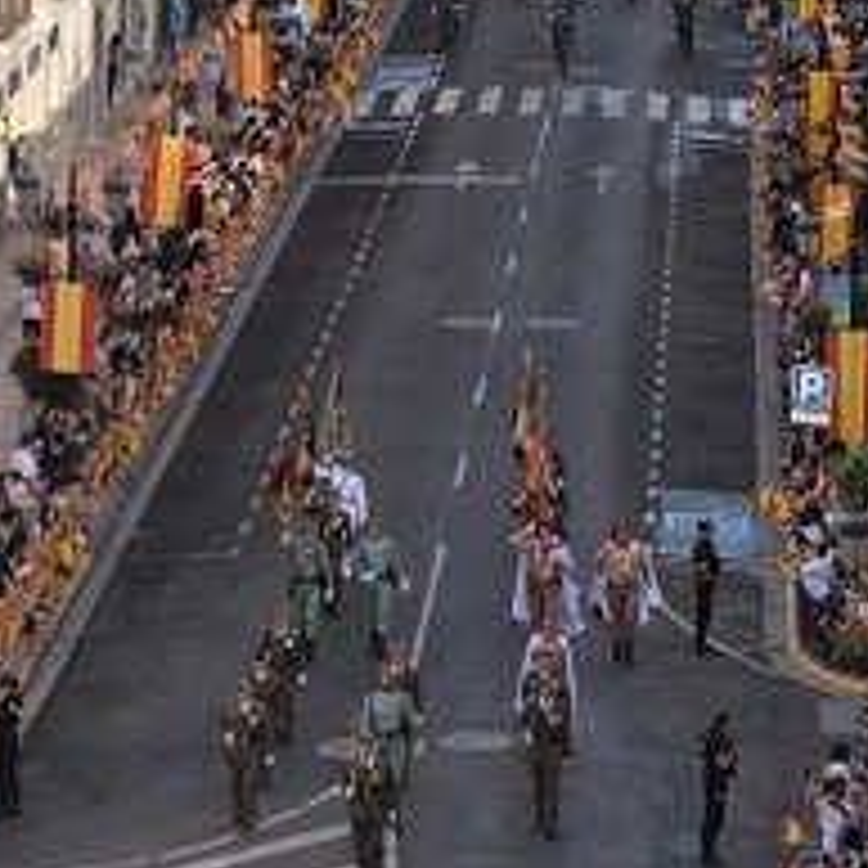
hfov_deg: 11.3
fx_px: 4397
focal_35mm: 155
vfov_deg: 11.2
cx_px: 486
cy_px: 92
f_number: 6.3
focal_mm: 58
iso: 100
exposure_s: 1/250
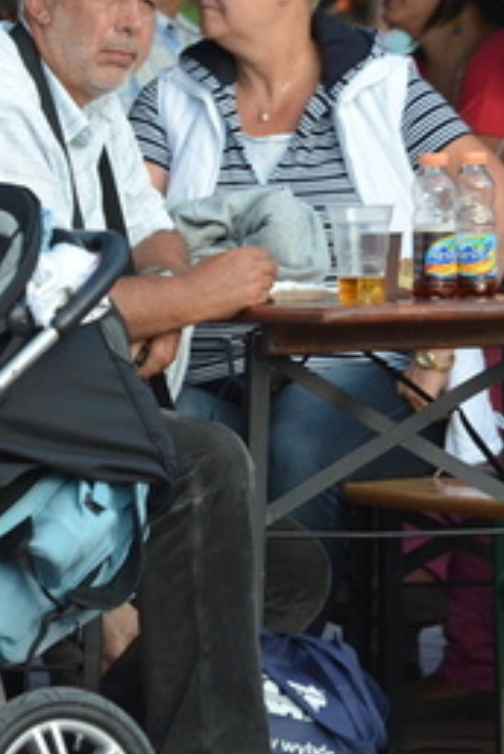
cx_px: -53
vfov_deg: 2.5
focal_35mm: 826
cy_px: 346
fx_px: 17298
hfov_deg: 1.7
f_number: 4.5
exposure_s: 1/1250
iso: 800
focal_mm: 200
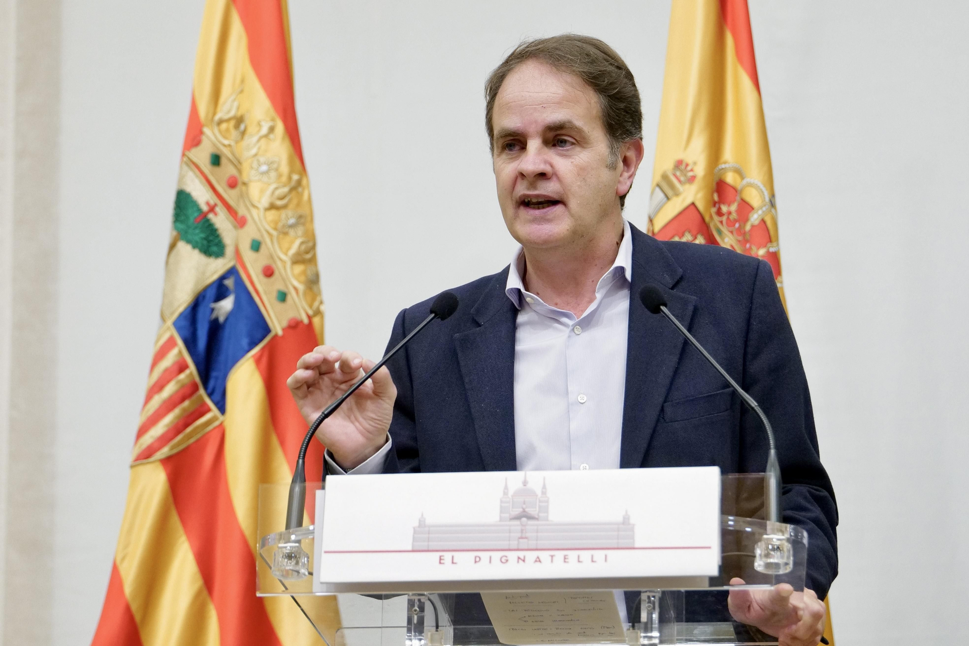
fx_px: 3526
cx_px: 484
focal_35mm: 131
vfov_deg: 10.5
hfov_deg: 15.6
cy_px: 323
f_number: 4
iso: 3200
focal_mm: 86
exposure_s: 1/250
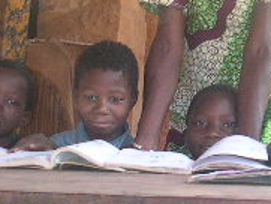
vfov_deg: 11.3
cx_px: 268
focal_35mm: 131
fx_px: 1026
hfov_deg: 14.8
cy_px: 118
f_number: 2.7
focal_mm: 5.6
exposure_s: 1/30
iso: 117
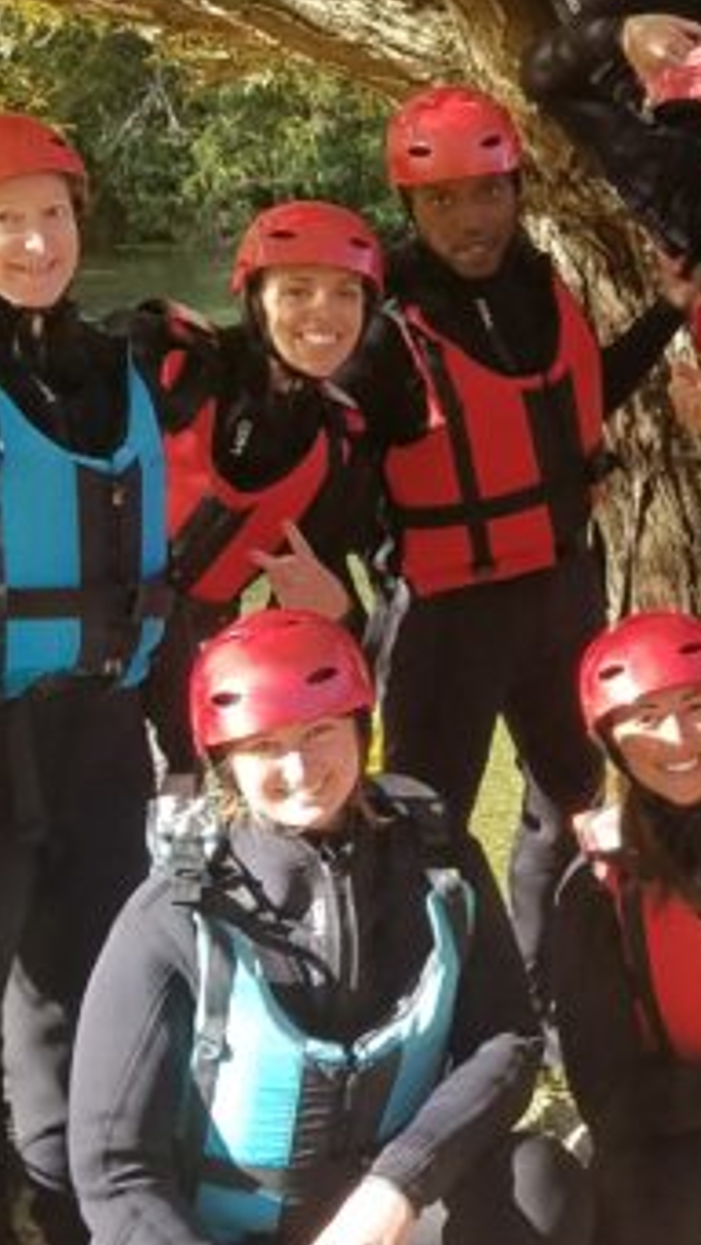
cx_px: 1019
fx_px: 2807
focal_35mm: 85
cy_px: 292
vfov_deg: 24.7
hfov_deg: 13.5
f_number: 1.7
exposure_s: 1/359
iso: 40
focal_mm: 4.2
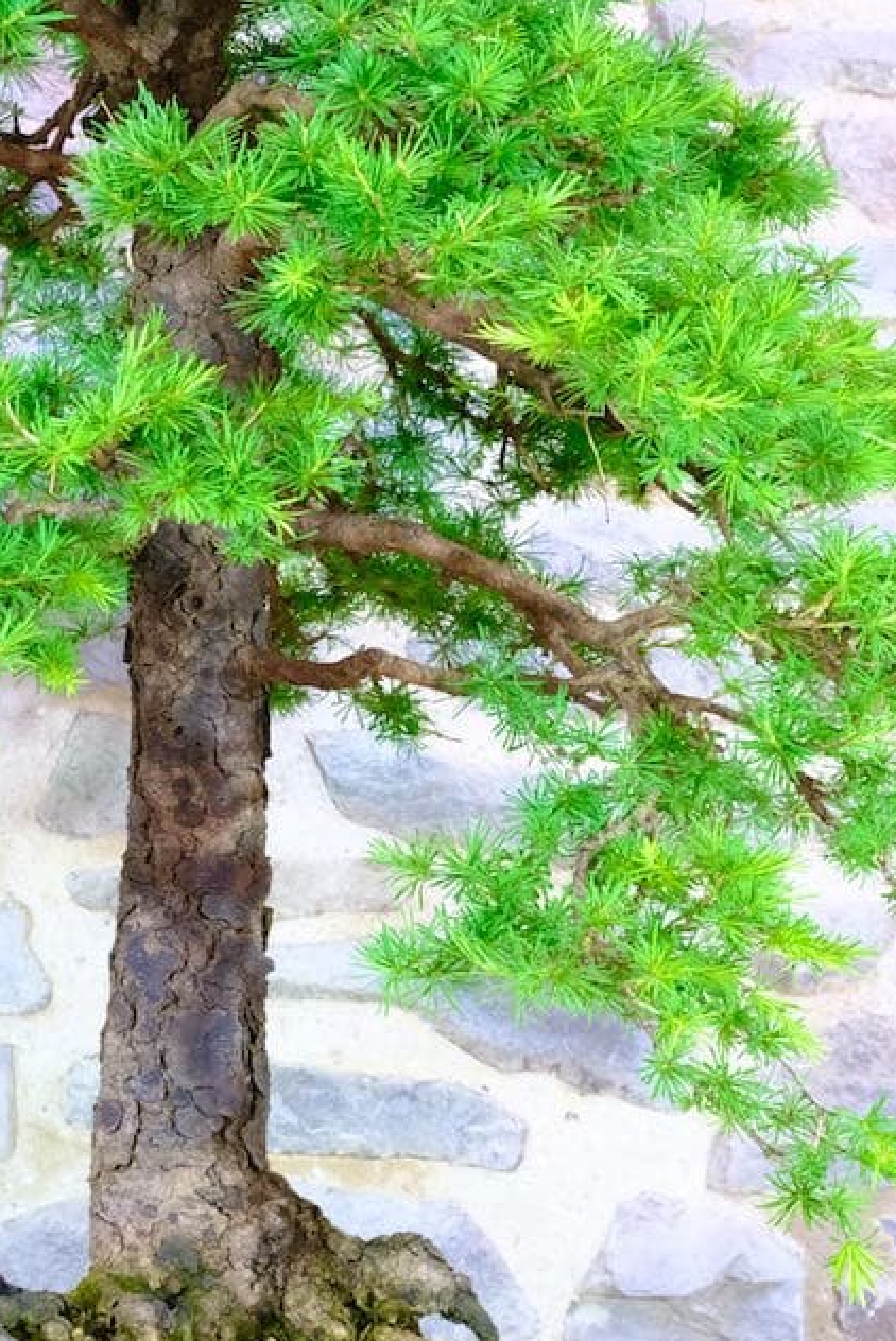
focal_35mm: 81
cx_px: 204
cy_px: 524
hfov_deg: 16.8
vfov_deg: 25.0
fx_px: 3020
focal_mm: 26.5
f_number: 10
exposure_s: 1/30
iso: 3200
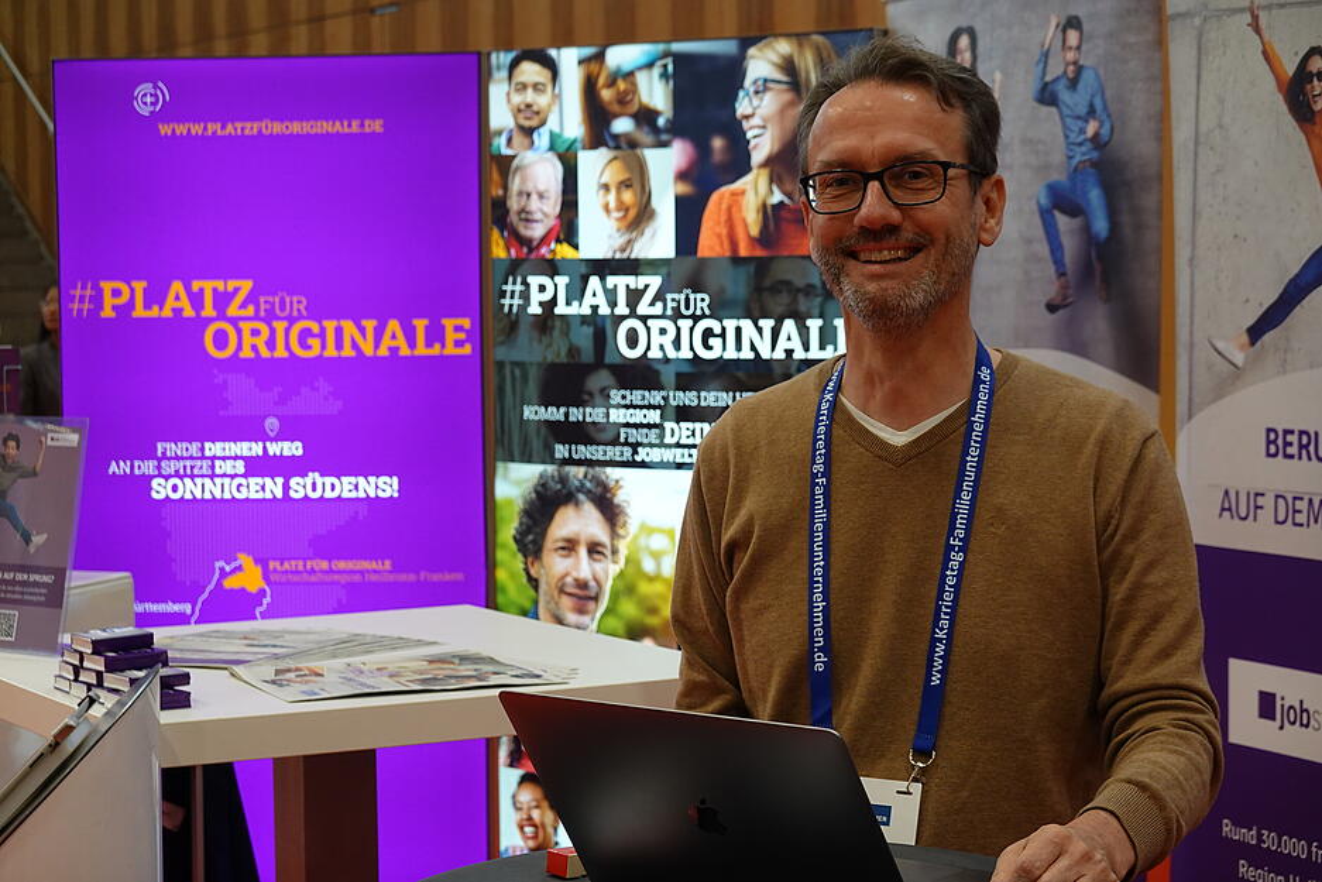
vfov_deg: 18.0
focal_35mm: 76
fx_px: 2791
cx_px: 661
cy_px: 441
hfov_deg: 26.6
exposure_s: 1/80
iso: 320
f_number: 4
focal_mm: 27.98
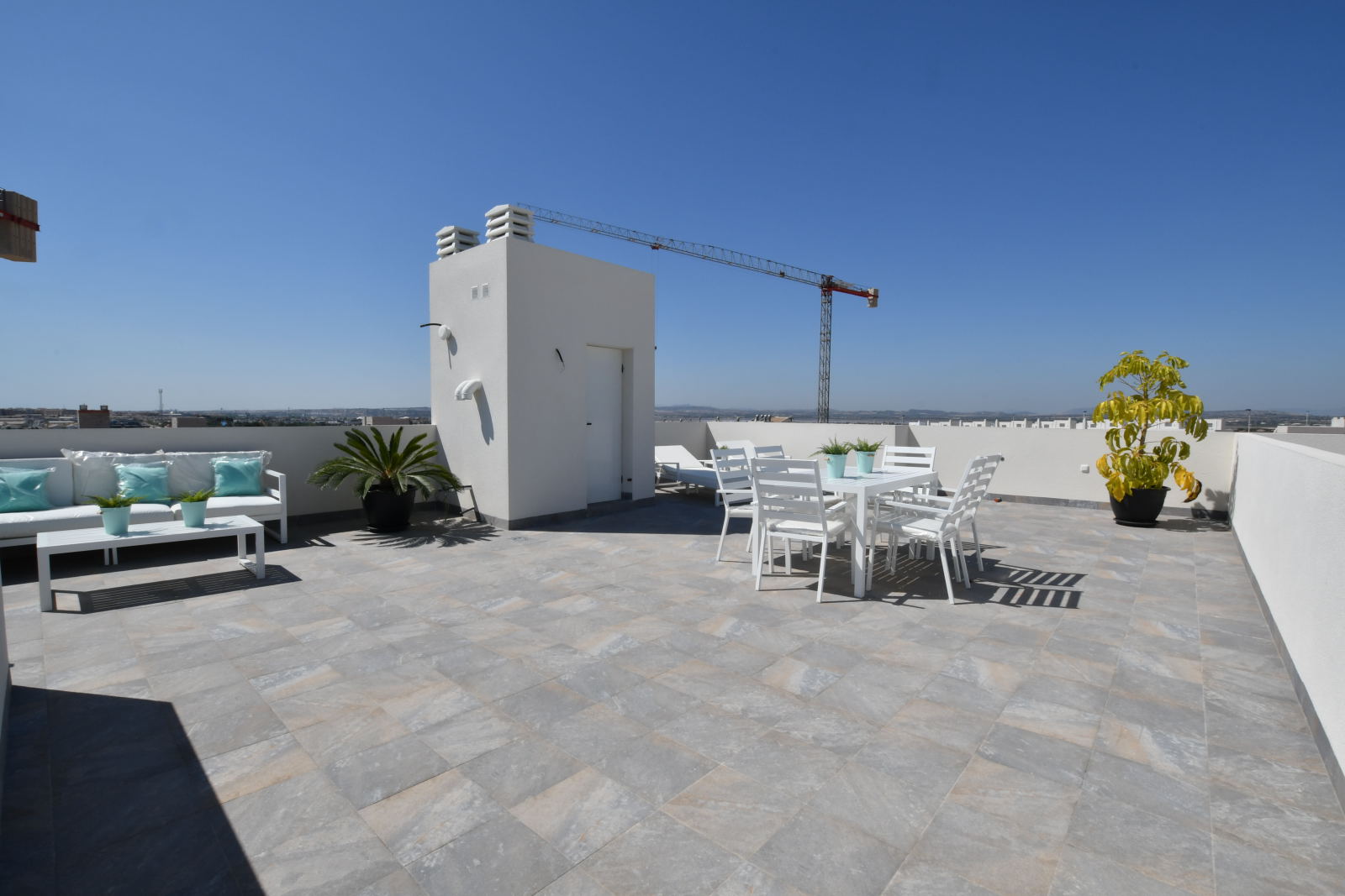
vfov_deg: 77.3
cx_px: 672
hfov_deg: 100.4
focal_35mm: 15
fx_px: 560
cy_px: 448
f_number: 16
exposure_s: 1/250
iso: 200
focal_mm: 10
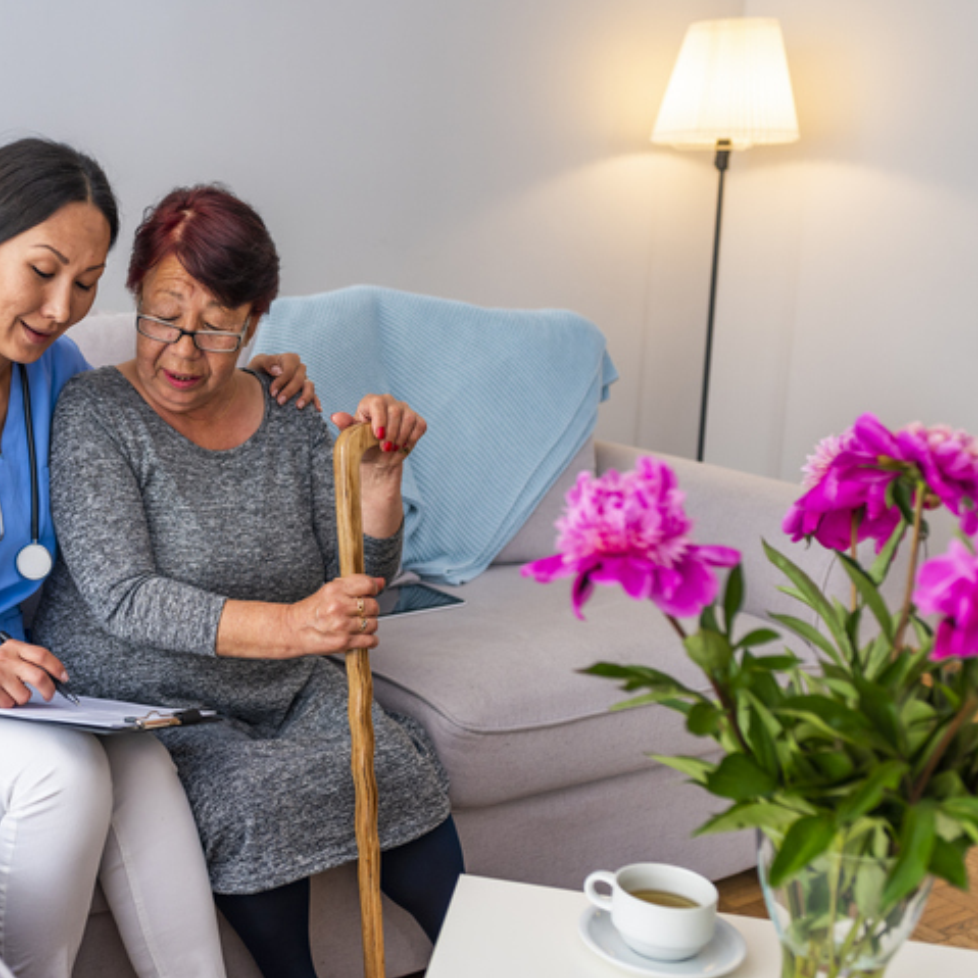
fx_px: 1438
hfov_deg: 36.7
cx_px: 255
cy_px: 487
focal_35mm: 45
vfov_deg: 37.6
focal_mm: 35
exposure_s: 1/125
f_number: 2.8
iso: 320
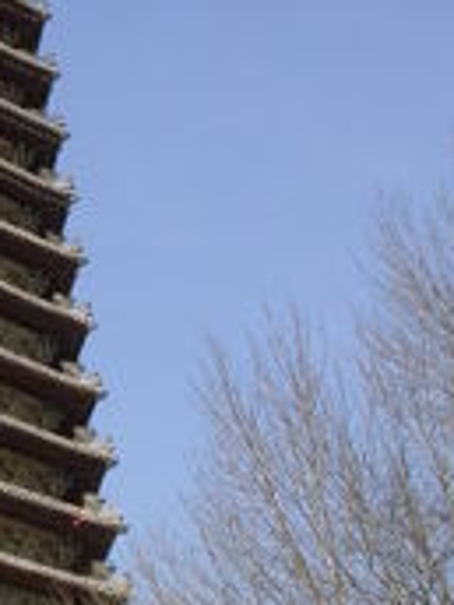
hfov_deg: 11.0
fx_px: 2291
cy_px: 415
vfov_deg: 15.0
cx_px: -169
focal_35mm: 131
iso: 100
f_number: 5.1
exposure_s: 1/722
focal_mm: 9.8
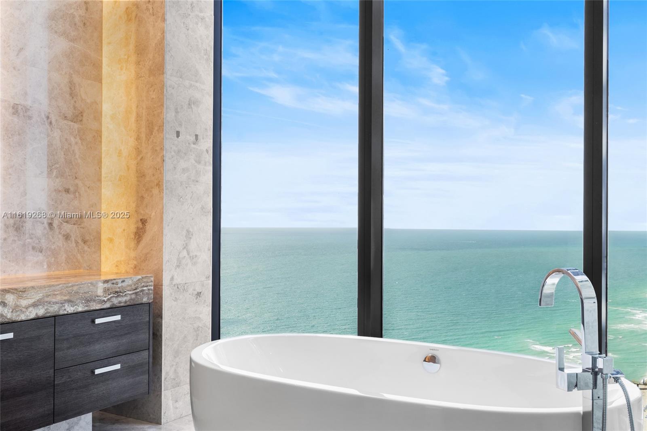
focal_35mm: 35
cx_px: 324
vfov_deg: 37.8
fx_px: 629
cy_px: 216
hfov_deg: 54.4
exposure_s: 1/13
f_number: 14
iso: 250
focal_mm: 35
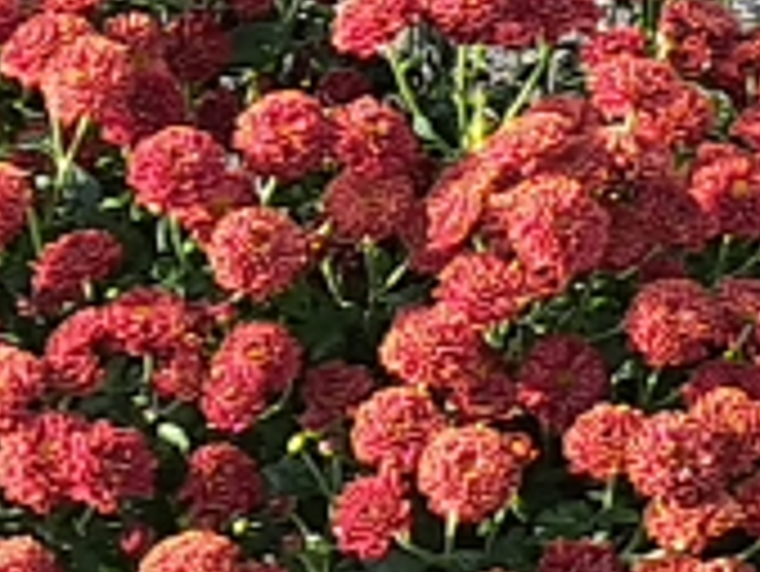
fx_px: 2988
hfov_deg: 14.1
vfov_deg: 9.9
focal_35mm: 136
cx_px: 872
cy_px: -685
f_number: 1.8
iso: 50
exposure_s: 1/322
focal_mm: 5.23
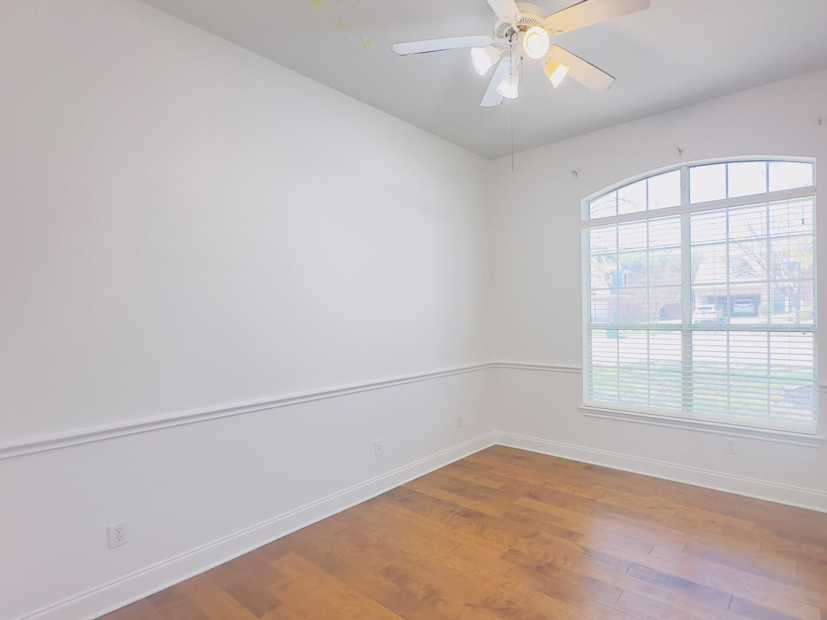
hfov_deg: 86.0
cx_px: 518
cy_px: 319
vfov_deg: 71.6
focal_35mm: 18
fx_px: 430
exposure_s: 1/120
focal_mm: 2.22
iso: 200
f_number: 2.2
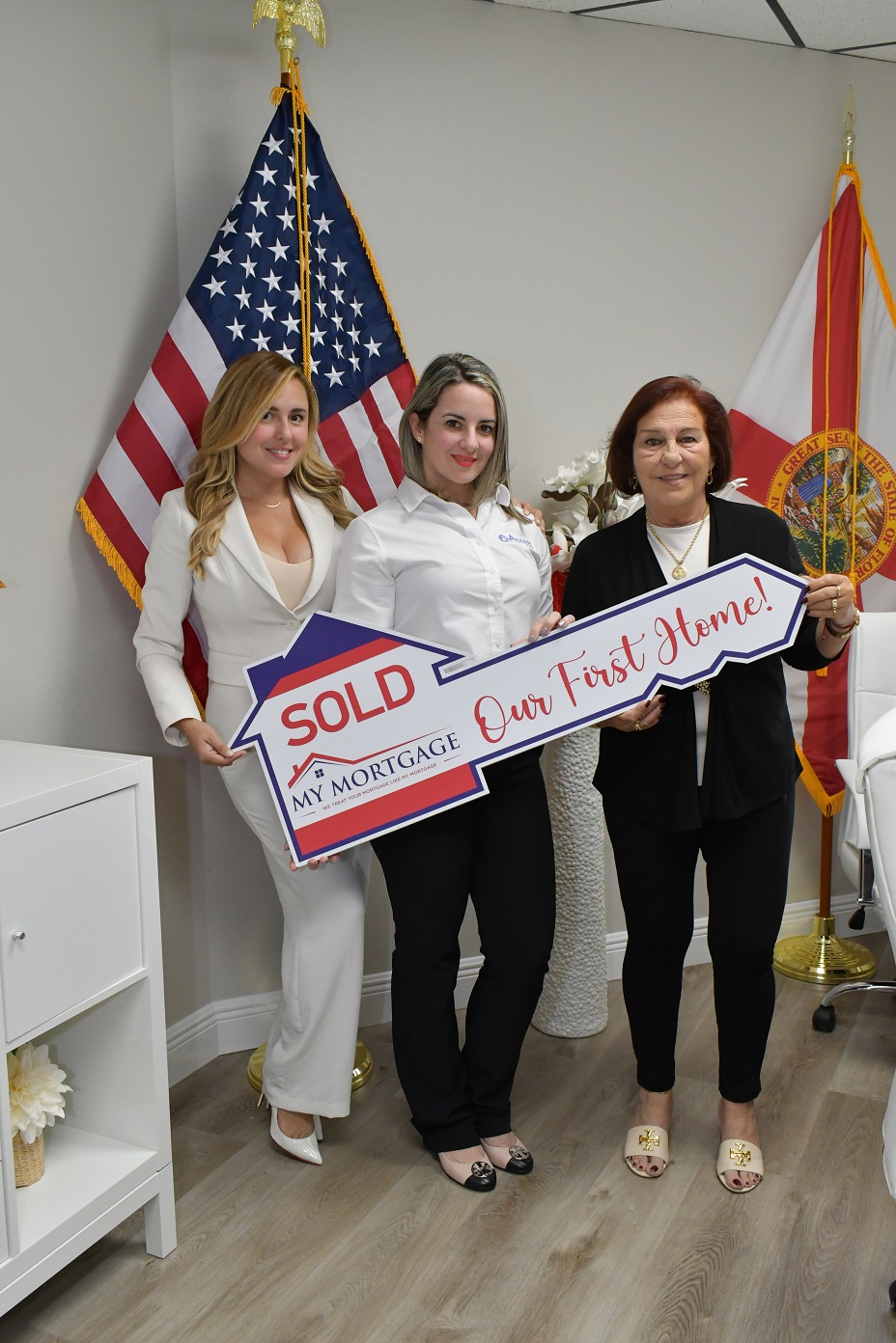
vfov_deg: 57.2
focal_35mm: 33
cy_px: 672
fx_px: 1232
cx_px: 448
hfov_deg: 40.0
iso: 2000
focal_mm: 22
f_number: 4.5
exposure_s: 1/125
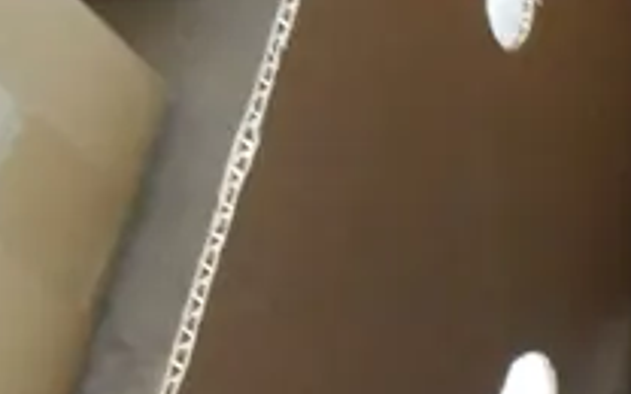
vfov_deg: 9.0
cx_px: 1344
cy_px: 277
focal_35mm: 146
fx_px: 2511
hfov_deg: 12.3
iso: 3200
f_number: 3.5
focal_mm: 14
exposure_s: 1/50
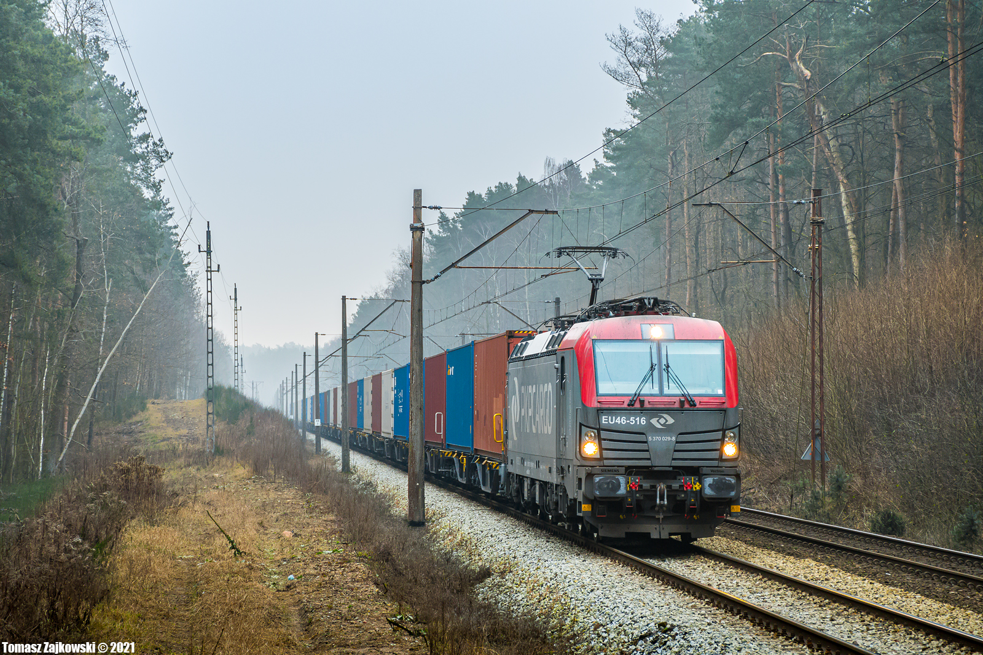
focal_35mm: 127
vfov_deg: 10.8
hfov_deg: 16.1
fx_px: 3468
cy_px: 328
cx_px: 492
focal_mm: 85
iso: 800
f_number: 5.3
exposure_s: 1/200
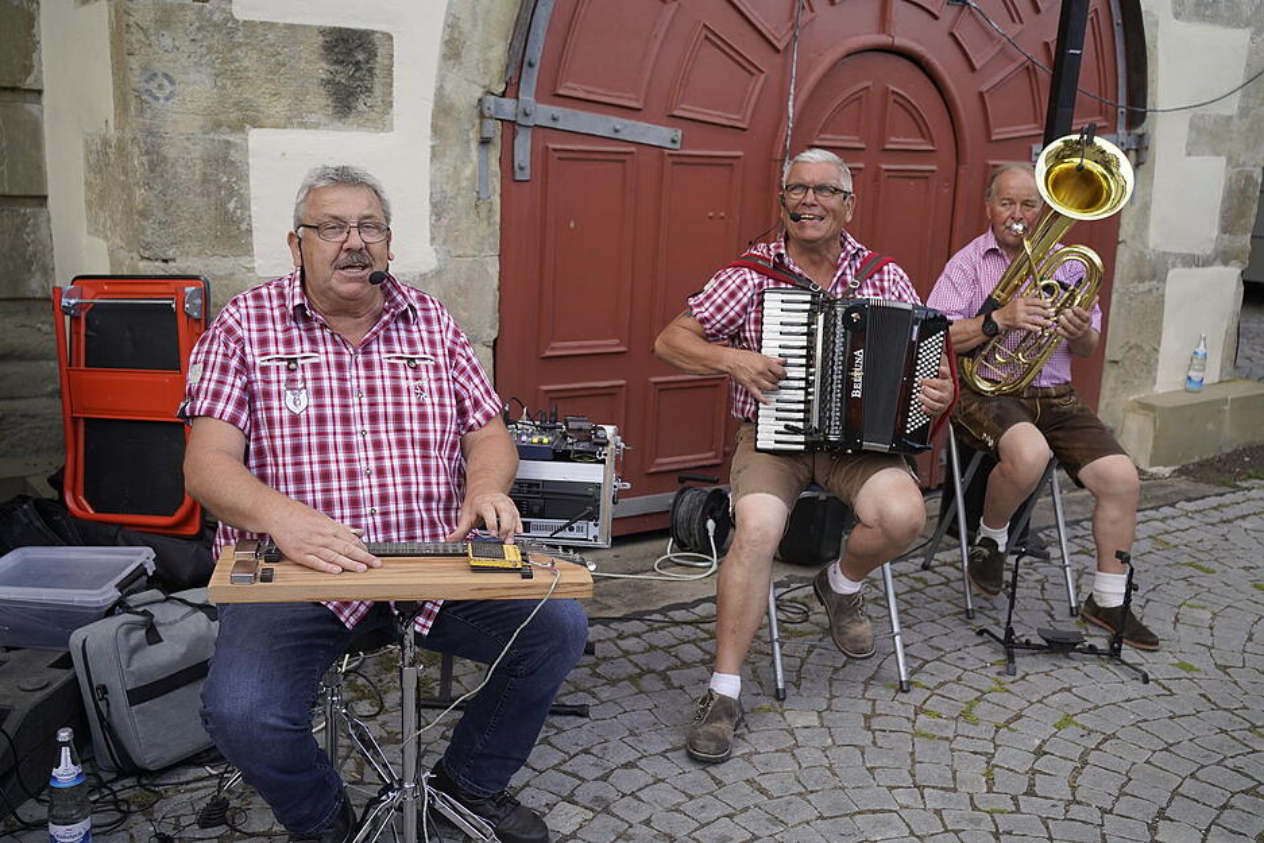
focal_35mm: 35
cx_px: 632
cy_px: 422
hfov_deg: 54.4
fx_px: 1229
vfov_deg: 37.9
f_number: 4
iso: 320
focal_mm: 35
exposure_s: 1/160
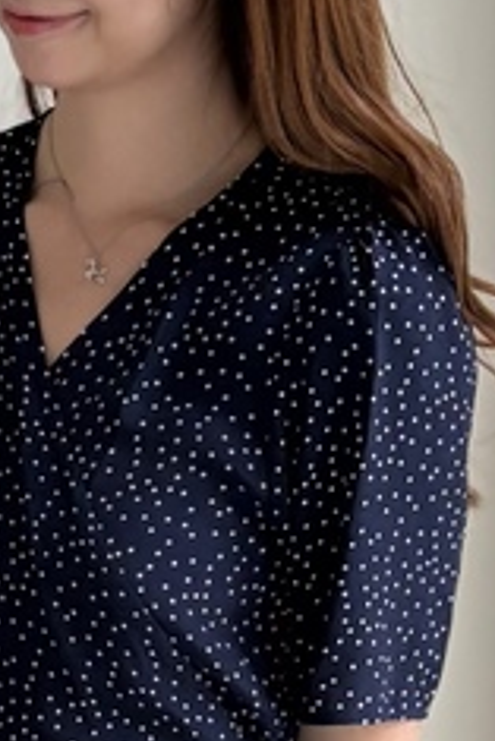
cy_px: 1501
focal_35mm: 115
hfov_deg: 11.8
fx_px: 2368
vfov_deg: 14.6
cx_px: -28
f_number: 1.6
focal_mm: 5.96
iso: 64
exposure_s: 1/120
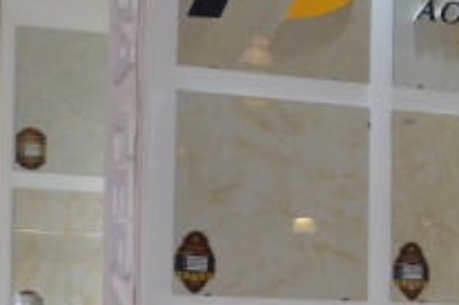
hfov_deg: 13.8
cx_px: 795
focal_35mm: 134
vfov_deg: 10.2
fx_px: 1707
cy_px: 247
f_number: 3.5
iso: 400
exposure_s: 1/100
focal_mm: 18
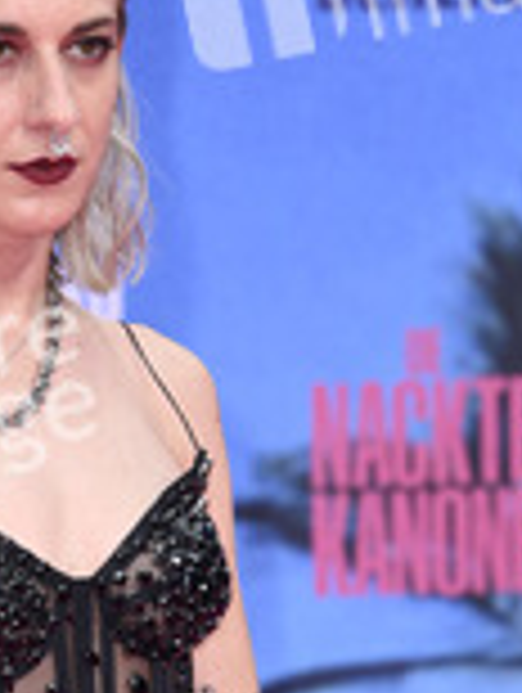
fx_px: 8482
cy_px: 639
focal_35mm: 423
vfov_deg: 4.7
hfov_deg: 3.5
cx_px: -4
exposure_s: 1/250
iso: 250
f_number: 6.3
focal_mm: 170
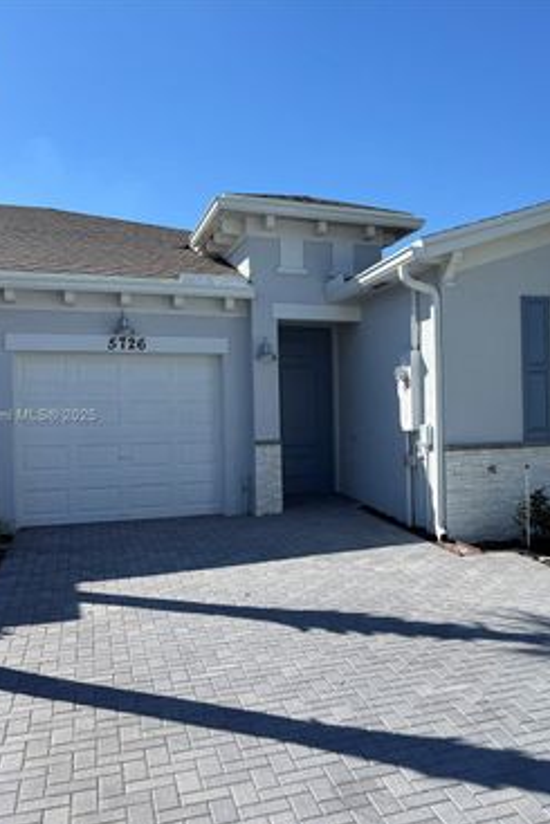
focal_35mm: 34
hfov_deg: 37.6
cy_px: 416
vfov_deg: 55.8
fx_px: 778
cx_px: 433
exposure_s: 1/4608
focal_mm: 6.76
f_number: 1.78
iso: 80
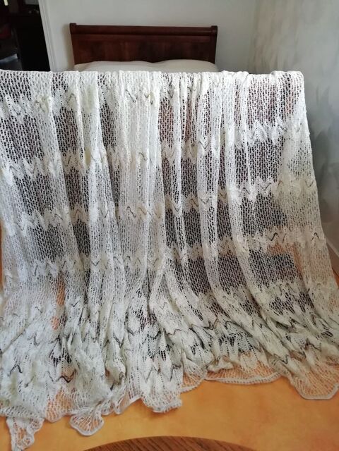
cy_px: 226
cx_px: 170
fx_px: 339
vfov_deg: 67.3
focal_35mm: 26
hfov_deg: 53.1
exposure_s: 1/33.3
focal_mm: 3.21
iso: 200
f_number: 2.2
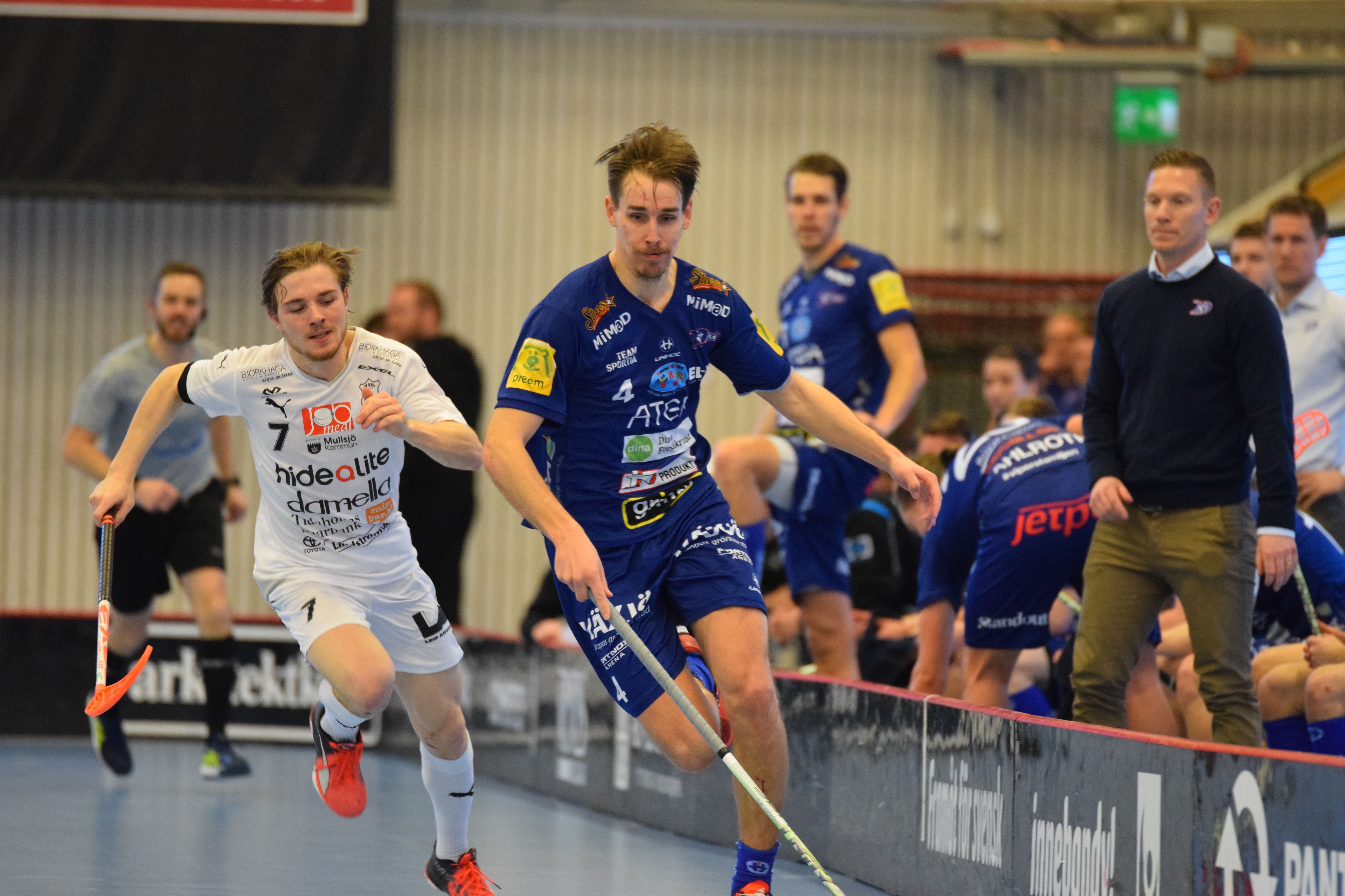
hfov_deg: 6.9
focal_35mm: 300
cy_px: 448
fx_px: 11207
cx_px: 672
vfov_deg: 4.6
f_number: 2.8
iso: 3200
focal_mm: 200
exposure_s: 1/500
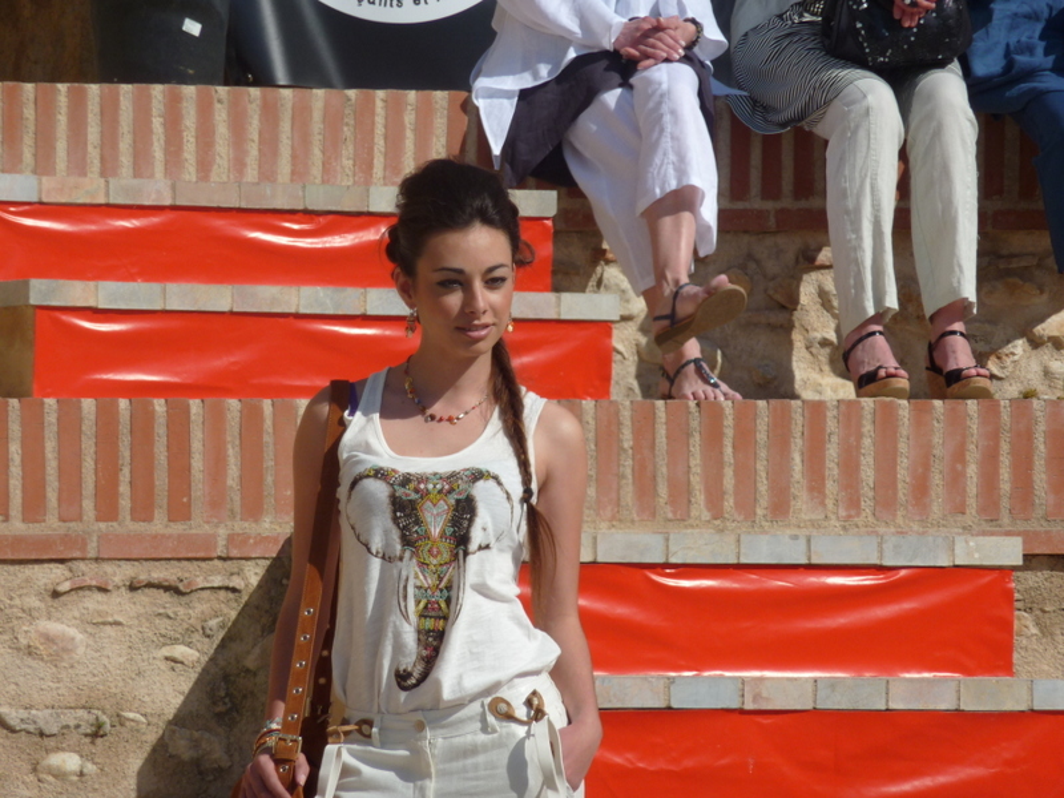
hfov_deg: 6.6
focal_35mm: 300
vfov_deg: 5.0
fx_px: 9221
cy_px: 399
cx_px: 532
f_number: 4.9
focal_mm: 49.2
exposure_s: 1/800
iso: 80
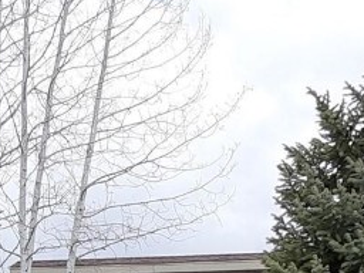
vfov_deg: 12.5
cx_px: 95
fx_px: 1136
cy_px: 500
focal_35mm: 108
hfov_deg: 18.1
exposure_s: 1/1337
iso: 40
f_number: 1.9
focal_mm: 2.91
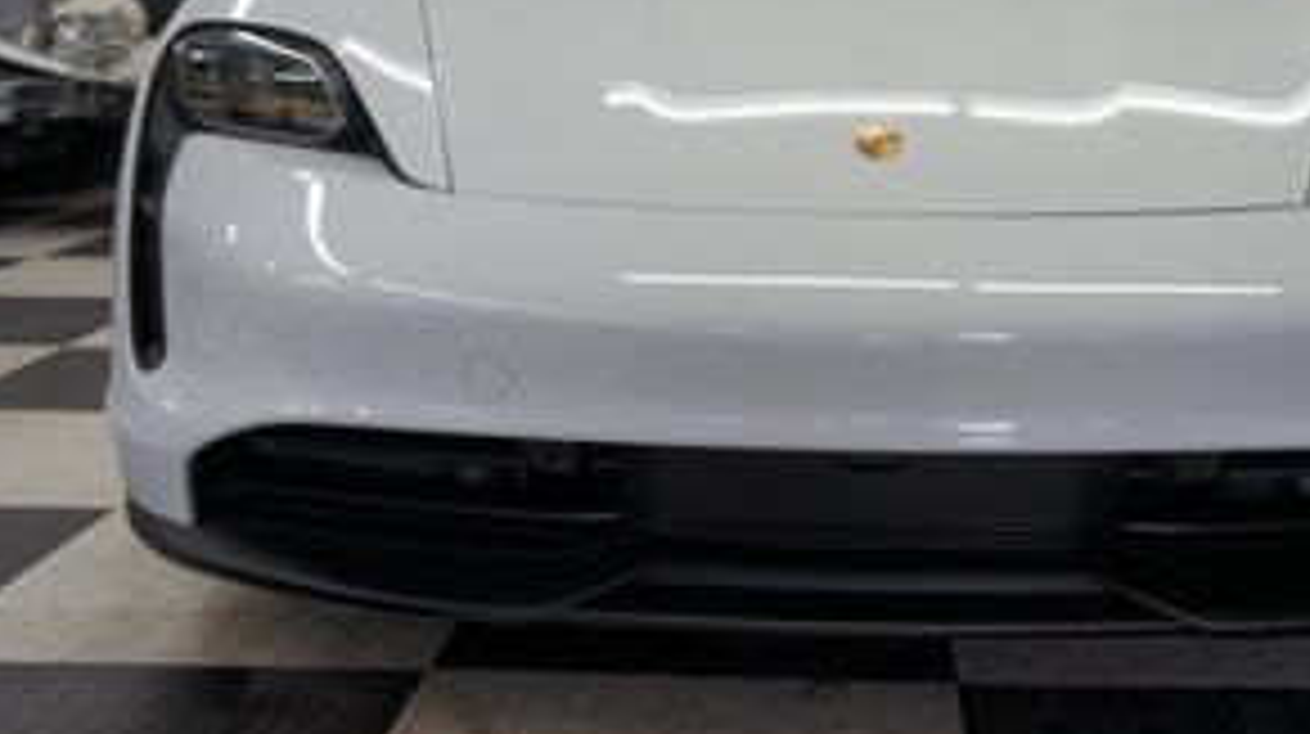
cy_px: 212
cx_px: 851
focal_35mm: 50
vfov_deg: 23.8
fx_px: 1725
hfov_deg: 41.2
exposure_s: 1/40
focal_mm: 23
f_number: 4
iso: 200
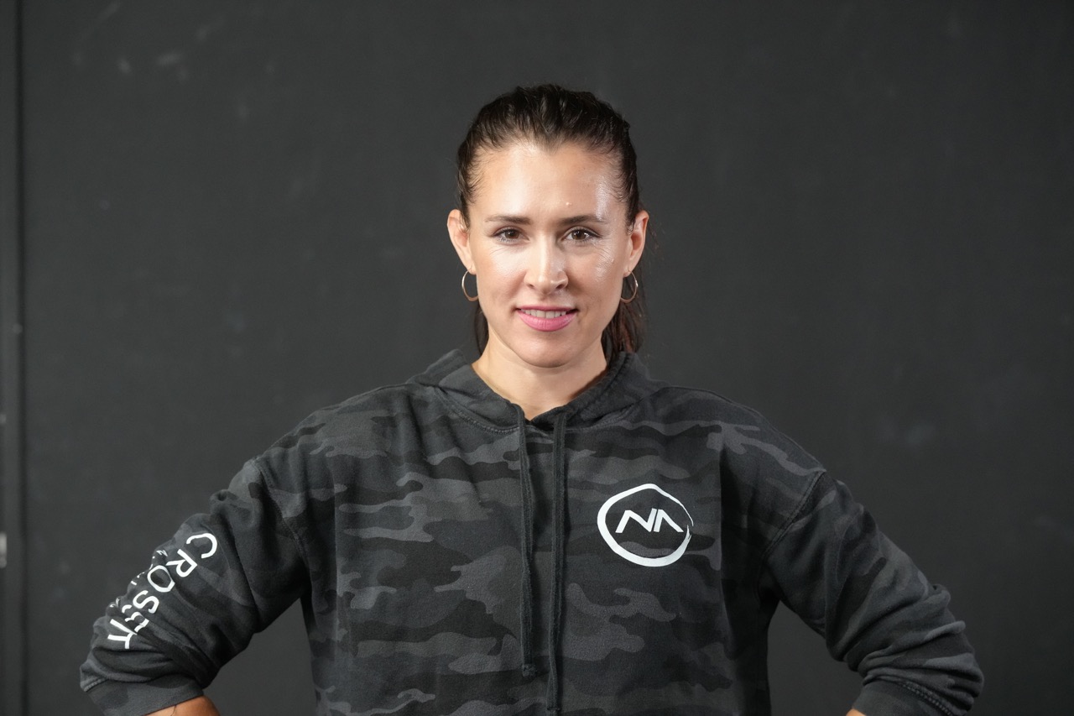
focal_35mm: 123
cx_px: 537
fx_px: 3669
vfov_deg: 11.1
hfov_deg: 16.7
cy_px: 358
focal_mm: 123
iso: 5000
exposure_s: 1/160
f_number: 4
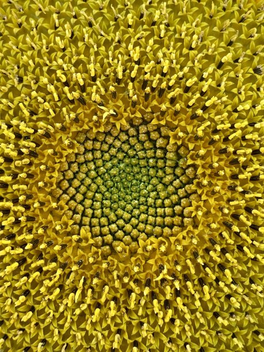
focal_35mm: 26
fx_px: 264
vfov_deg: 67.3
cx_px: 132
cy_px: 176
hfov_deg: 53.1
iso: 40
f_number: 1.8
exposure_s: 1/122
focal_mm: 4.25
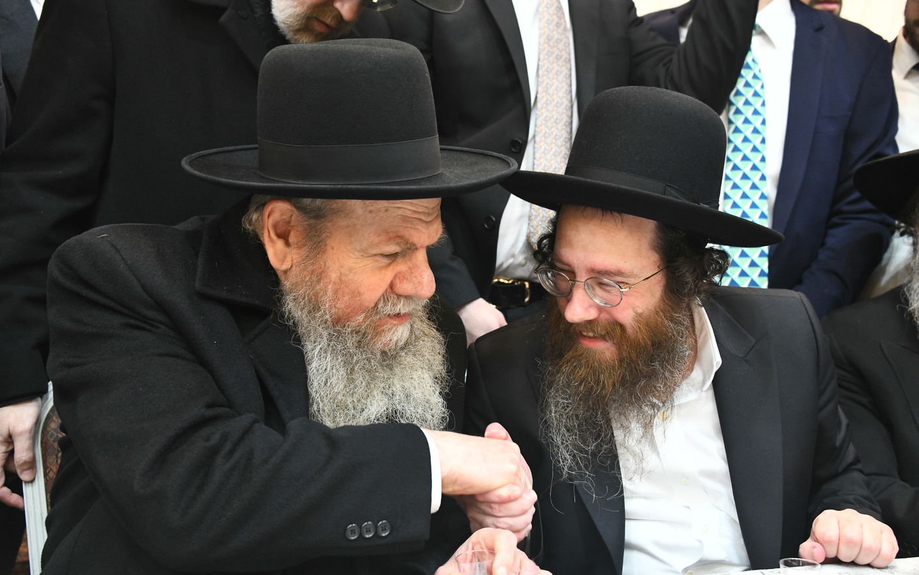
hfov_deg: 44.4
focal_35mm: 45
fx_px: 1127
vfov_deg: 28.6
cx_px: 459
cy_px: 296
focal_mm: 44
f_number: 5
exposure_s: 1/80
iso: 4000
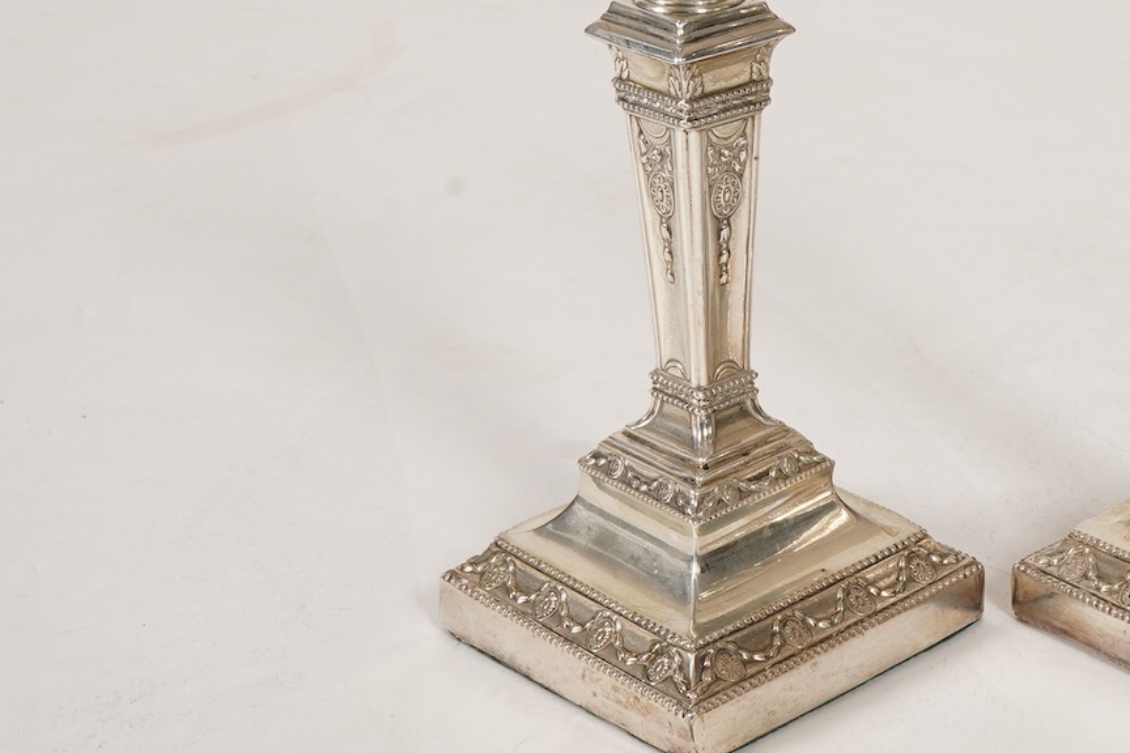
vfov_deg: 16.6
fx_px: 2574
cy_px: 183
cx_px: 1003
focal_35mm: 82
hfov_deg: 24.1
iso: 400
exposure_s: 1/125
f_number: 22
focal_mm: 30
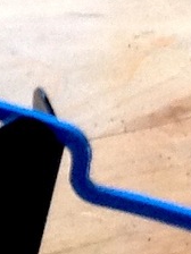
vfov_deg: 12.6
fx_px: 1111
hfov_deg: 9.6
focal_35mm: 151
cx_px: -66
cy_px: 333
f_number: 2.4
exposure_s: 1/30
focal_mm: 2.03
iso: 125
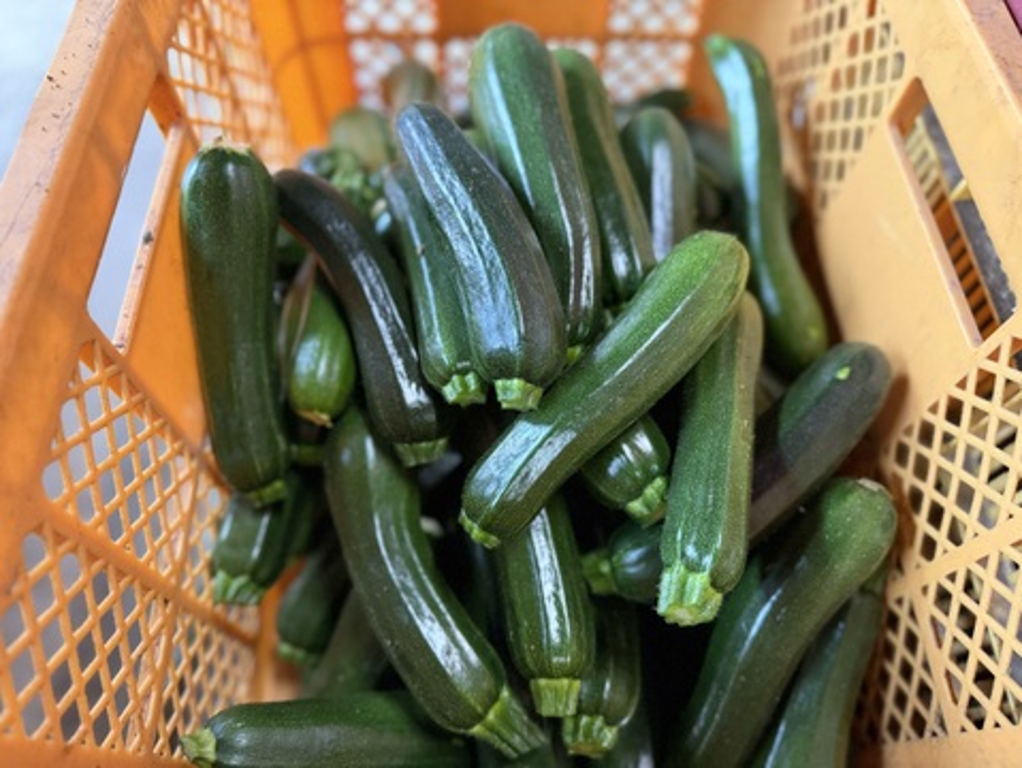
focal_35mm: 24
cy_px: 384
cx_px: 511
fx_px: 709
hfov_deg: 71.6
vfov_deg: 56.9
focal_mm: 6.76
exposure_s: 1/50
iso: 640
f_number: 1.78
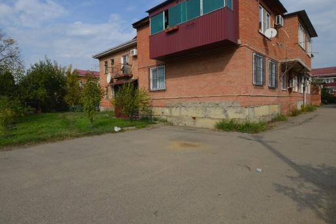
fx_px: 177
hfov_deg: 86.6
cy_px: 109
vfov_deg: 64.5
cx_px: 150
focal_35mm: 19
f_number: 8
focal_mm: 10
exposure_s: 1/250
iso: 100
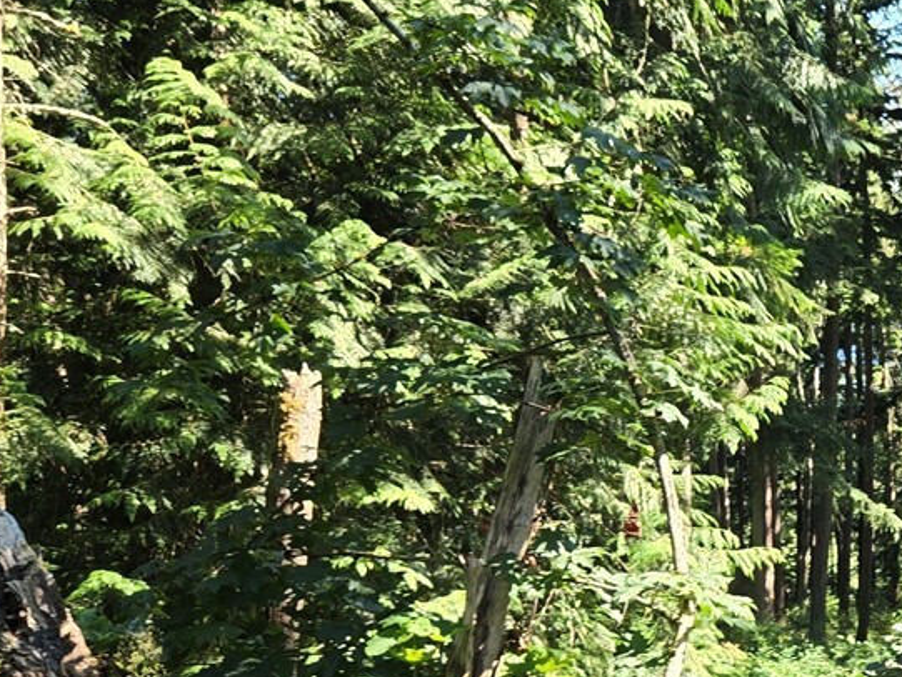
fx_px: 1772
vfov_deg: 21.6
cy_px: 420
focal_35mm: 68
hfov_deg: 25.7
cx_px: 1069
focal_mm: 5.4
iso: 32
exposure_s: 1/180
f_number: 1.8
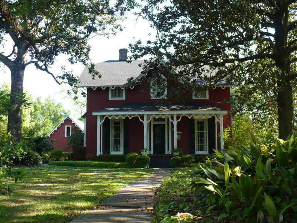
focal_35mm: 37
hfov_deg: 50.1
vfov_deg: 38.7
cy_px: 112
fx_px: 317
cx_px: 148
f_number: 2.8
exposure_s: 1/160
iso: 100
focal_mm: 6.1
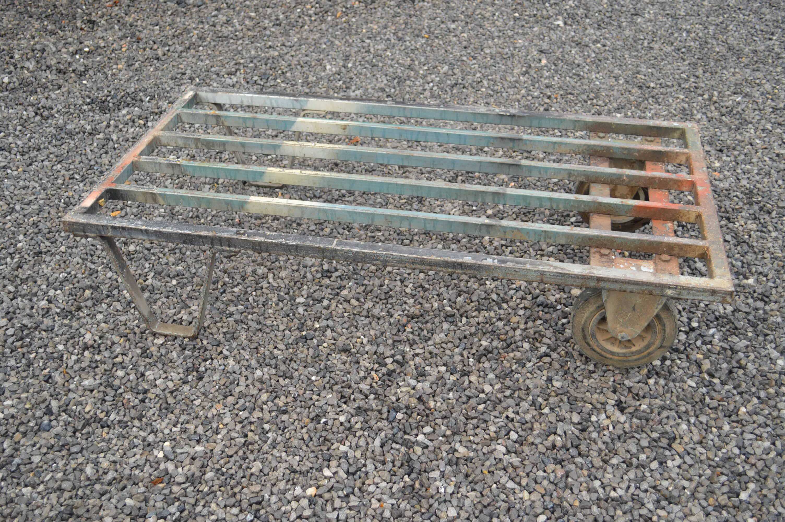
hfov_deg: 53.2
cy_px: 261
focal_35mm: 36
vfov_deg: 36.8
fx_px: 784
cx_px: 392
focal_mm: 24
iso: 400
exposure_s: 1/50
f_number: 4
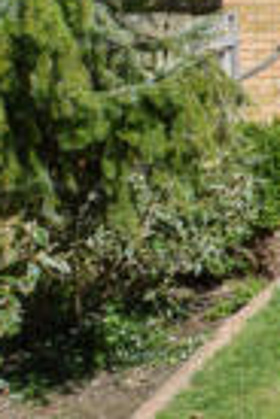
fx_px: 828
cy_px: 38
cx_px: 957
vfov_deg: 27.4
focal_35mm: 71
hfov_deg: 9.9
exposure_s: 1/320
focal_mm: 10
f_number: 9
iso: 200
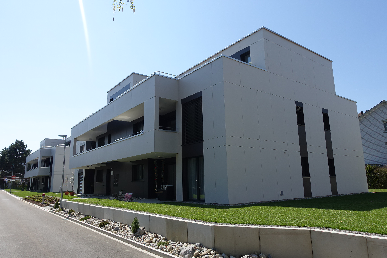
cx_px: 194
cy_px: 129
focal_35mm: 25
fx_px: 269
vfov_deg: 51.3
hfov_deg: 71.5
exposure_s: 1/80
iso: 125
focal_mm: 9.02
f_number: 5
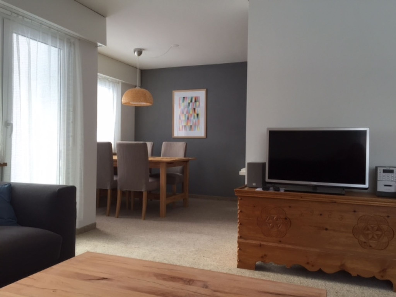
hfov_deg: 61.7
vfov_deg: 48.2
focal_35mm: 29
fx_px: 332
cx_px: 198
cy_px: 148
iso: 50
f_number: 2.2
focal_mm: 4.15
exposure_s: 1/120
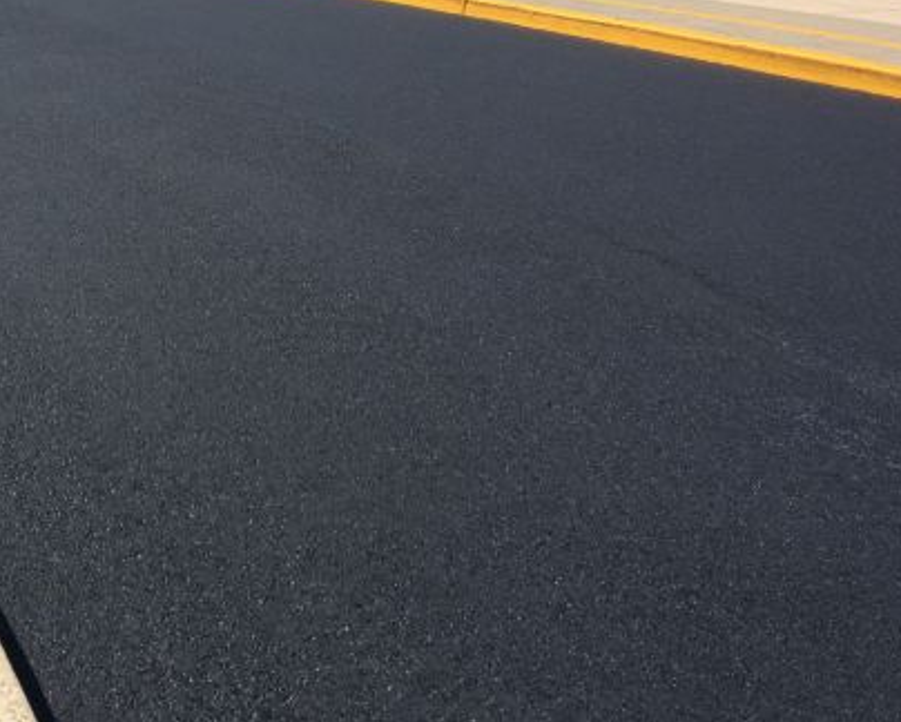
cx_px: 176
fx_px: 1495
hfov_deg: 32.6
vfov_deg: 26.8
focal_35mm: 56
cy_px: 183
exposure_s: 1/1709
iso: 25
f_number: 2.2
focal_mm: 4.15
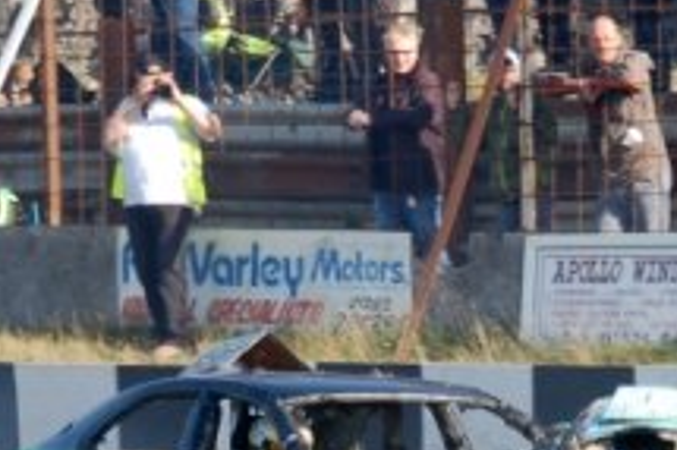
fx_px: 6539
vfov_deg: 3.9
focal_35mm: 348
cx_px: 702
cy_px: 579
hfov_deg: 5.9
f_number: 5.6
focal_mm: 78
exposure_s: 1/640
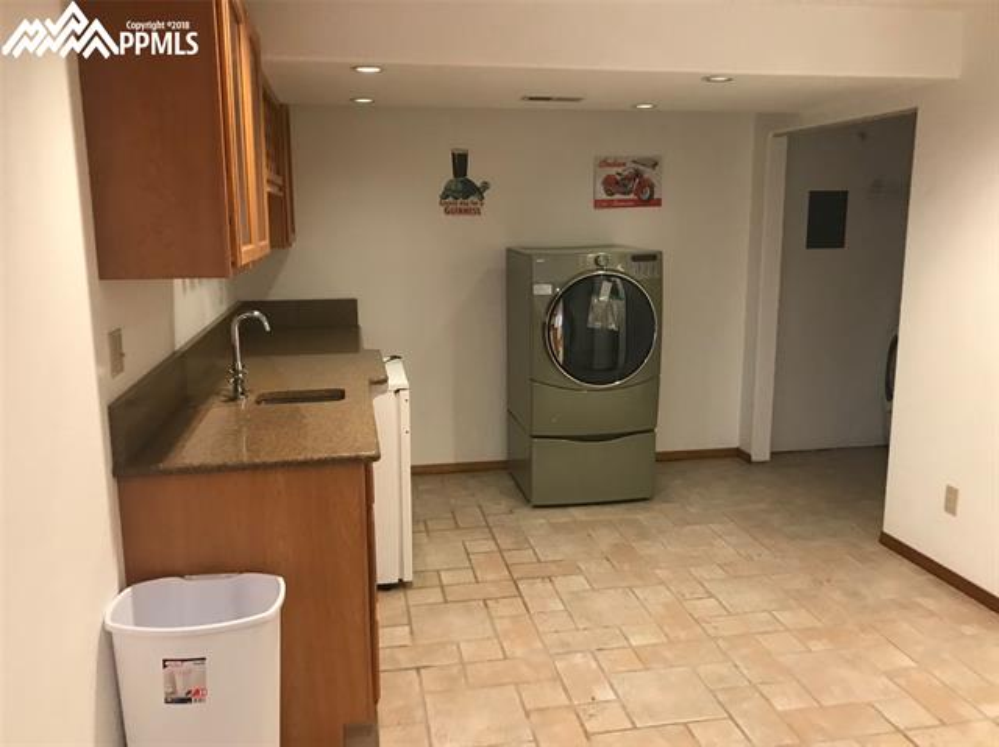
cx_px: 500
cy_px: 374
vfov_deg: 49.7
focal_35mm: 28
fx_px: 807
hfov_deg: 63.5
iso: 80
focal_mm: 3.99
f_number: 1.8
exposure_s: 1/15
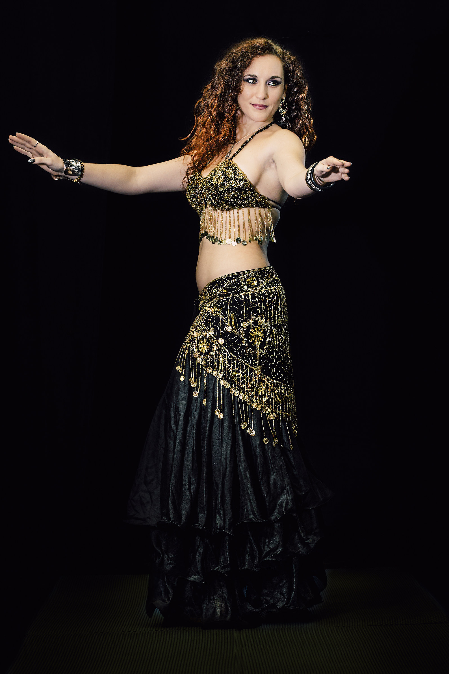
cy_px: 339
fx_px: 2545
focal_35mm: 136
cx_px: 224
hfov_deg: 10.1
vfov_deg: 15.1
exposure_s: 1/100
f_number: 8
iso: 6400
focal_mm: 135
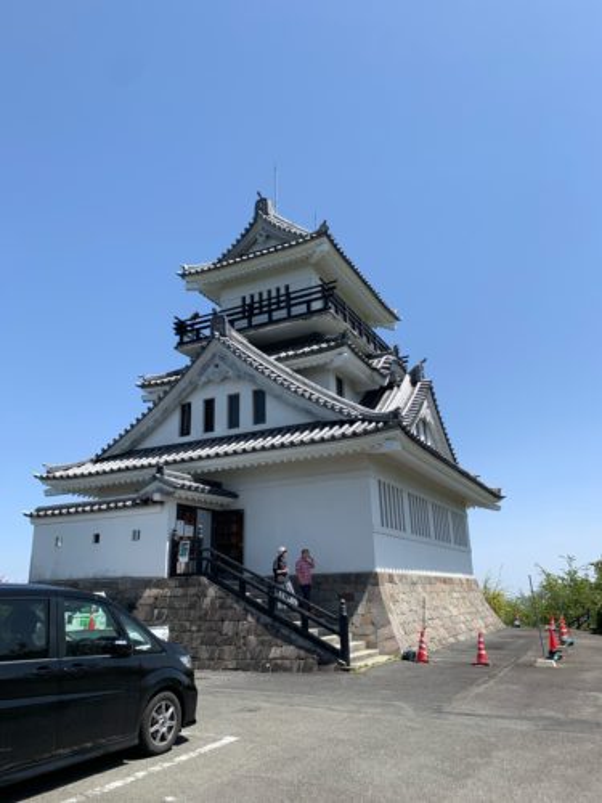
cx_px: 301
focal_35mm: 26
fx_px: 603
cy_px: 402
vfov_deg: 67.3
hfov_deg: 53.1
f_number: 1.8
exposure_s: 1/2033
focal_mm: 4.25
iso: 25
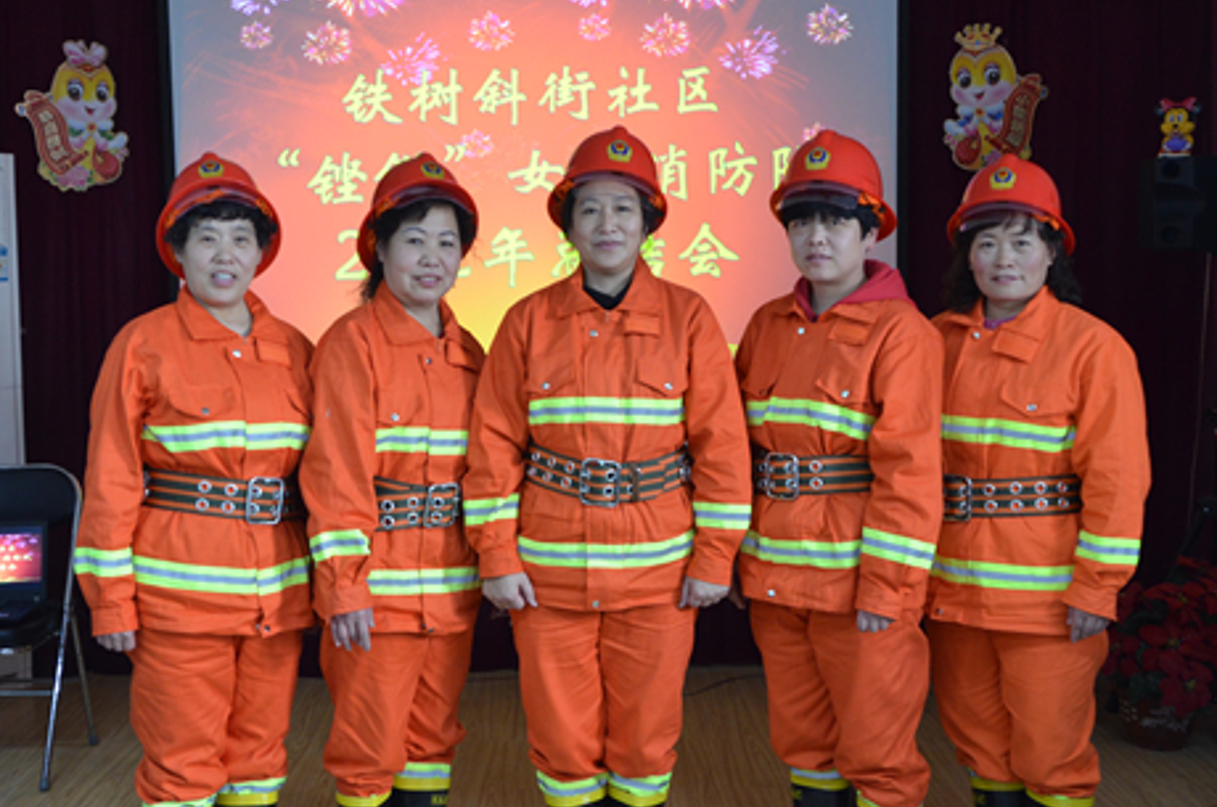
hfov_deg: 45.4
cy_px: 381
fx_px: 1451
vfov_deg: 31.1
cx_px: 550
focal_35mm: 43
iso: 1250
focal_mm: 24
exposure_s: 1/50
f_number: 3.5
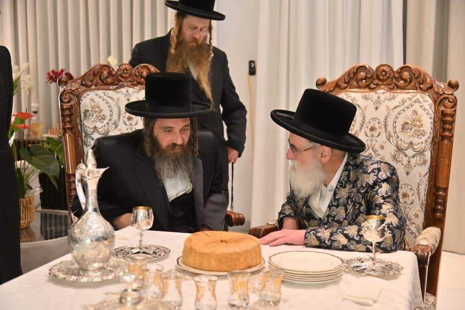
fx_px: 646
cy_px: 155
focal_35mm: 50
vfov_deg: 27.0
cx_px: 232
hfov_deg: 39.6
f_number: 4
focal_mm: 50
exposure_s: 1/160
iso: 1000
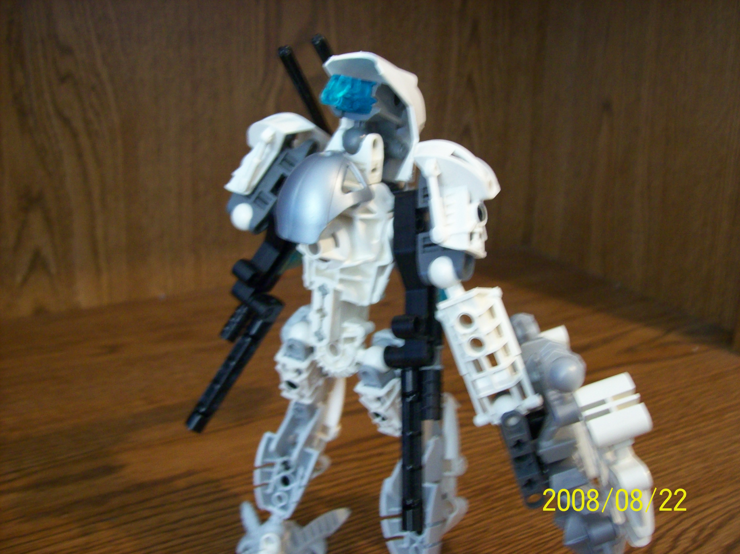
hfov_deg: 51.4
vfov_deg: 39.6
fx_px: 769
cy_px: 277
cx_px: 370
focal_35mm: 36
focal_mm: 6
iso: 160
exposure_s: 1/10.4
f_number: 2.7
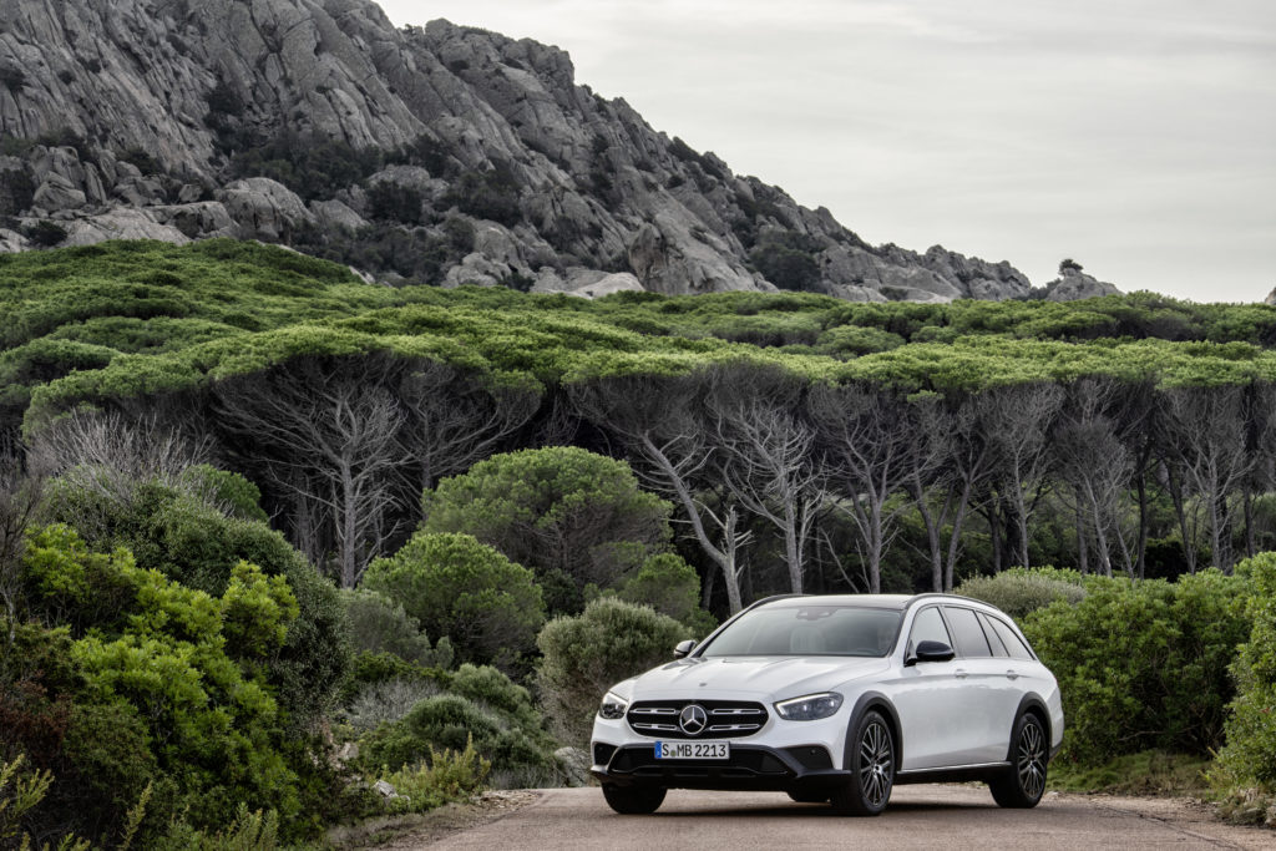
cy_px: 426
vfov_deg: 13.4
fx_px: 3616
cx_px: 638
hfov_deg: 20.0
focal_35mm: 102
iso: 100
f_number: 16
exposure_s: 1/20
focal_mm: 102
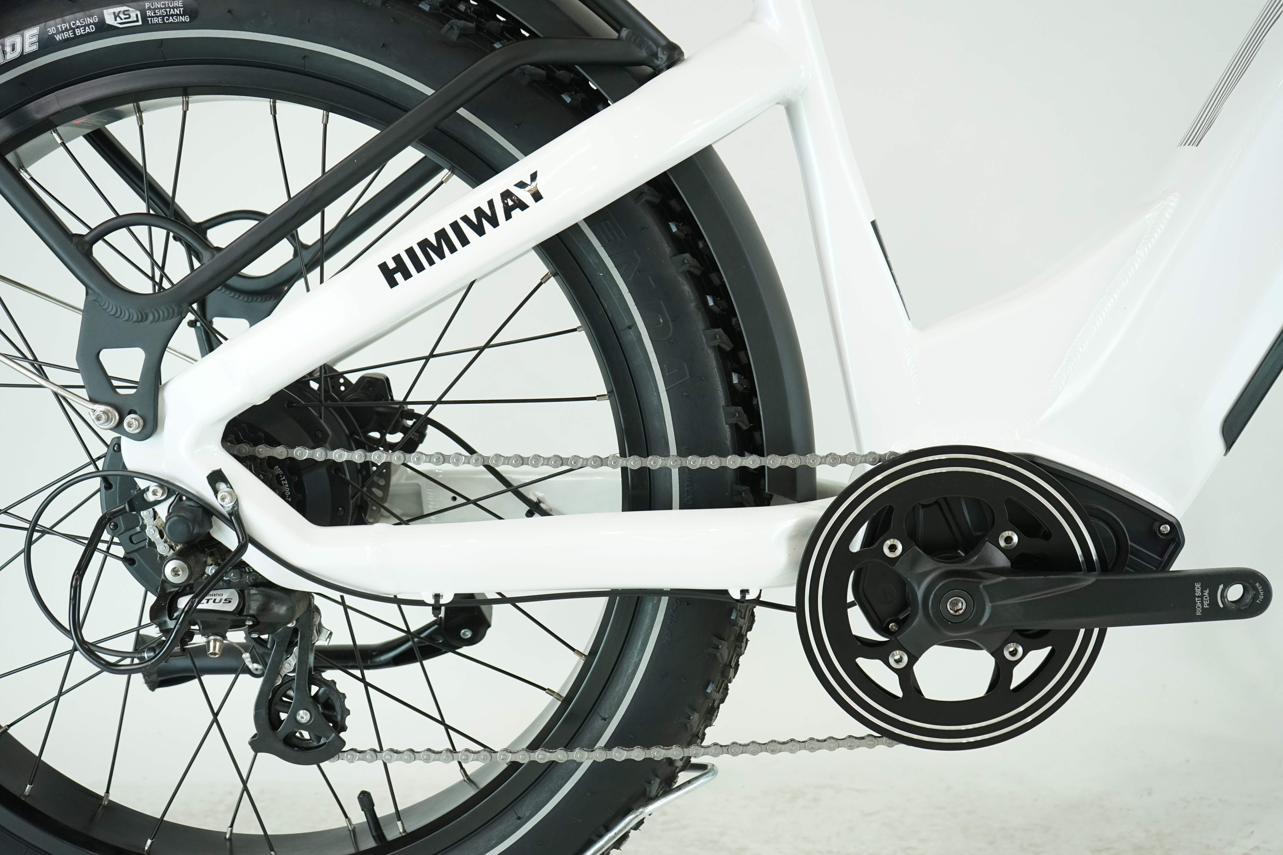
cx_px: 642
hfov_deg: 47.4
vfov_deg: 32.6
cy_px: 428
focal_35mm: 41
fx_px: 1461
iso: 1600
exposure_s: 1/200
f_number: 5.6
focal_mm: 41
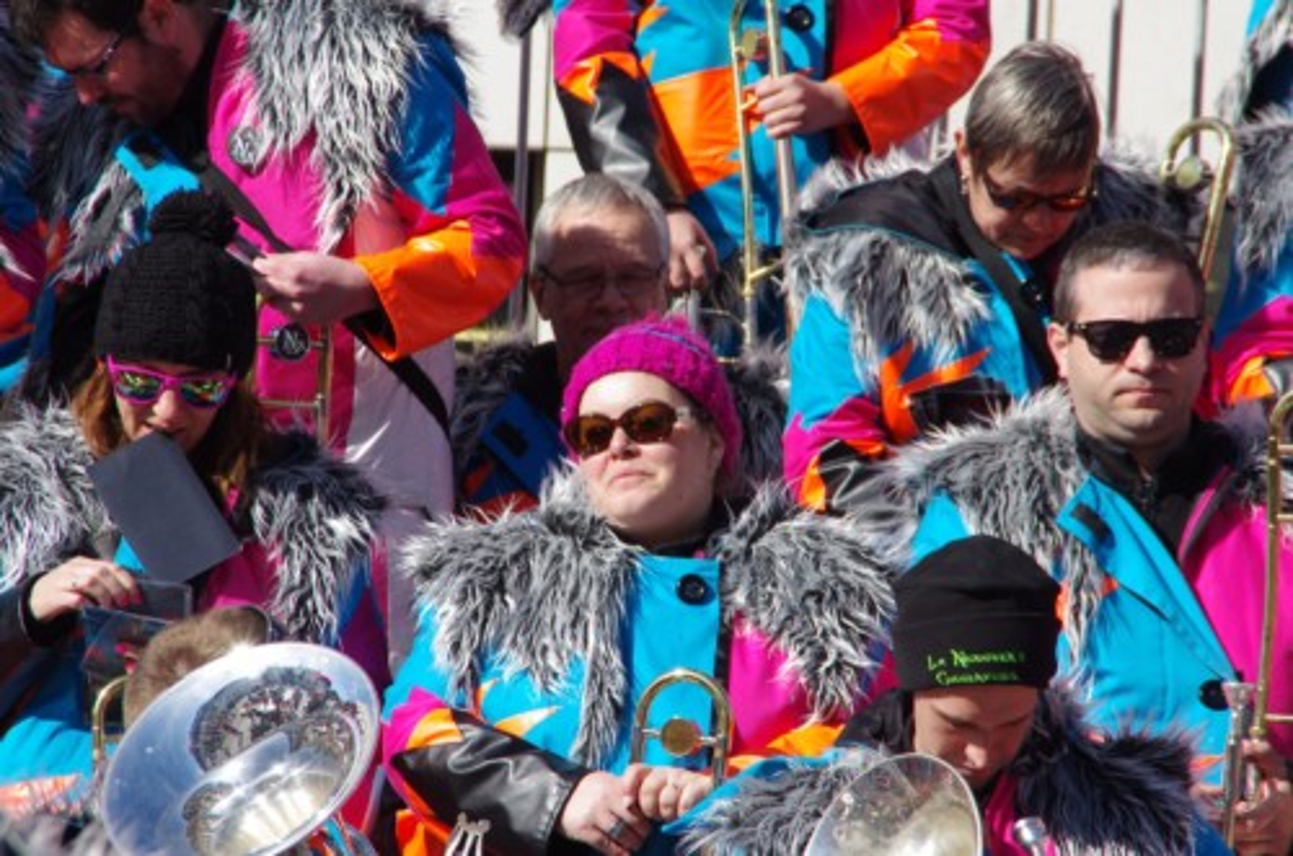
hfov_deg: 6.9
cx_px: 646
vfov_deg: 4.6
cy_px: 428
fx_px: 10751
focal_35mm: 300
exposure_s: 1/250
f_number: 11
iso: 200
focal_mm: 200
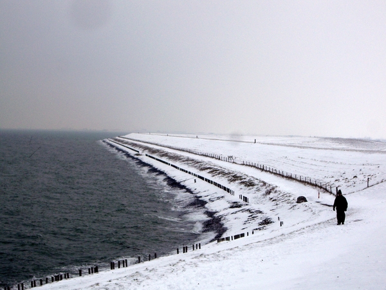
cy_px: 145
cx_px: 193
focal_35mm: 79
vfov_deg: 18.7
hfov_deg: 24.7
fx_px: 881
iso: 64
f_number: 6.5
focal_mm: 12.8
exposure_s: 1/200
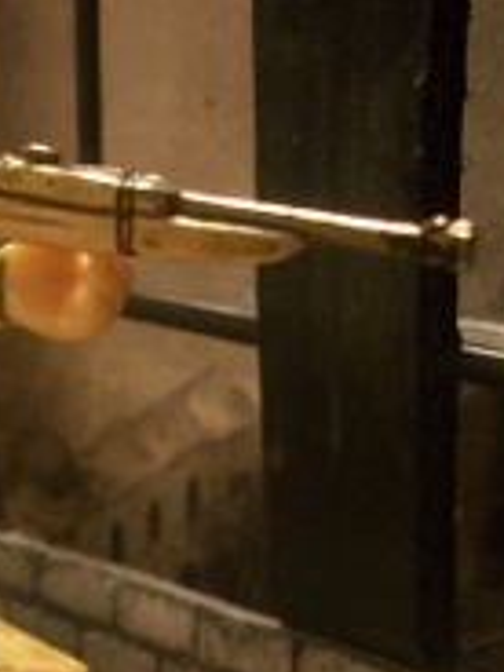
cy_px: 606
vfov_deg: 22.0
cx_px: -104
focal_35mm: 87
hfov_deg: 16.3
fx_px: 1689
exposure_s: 1/8
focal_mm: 5.7
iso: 200
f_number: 2.9
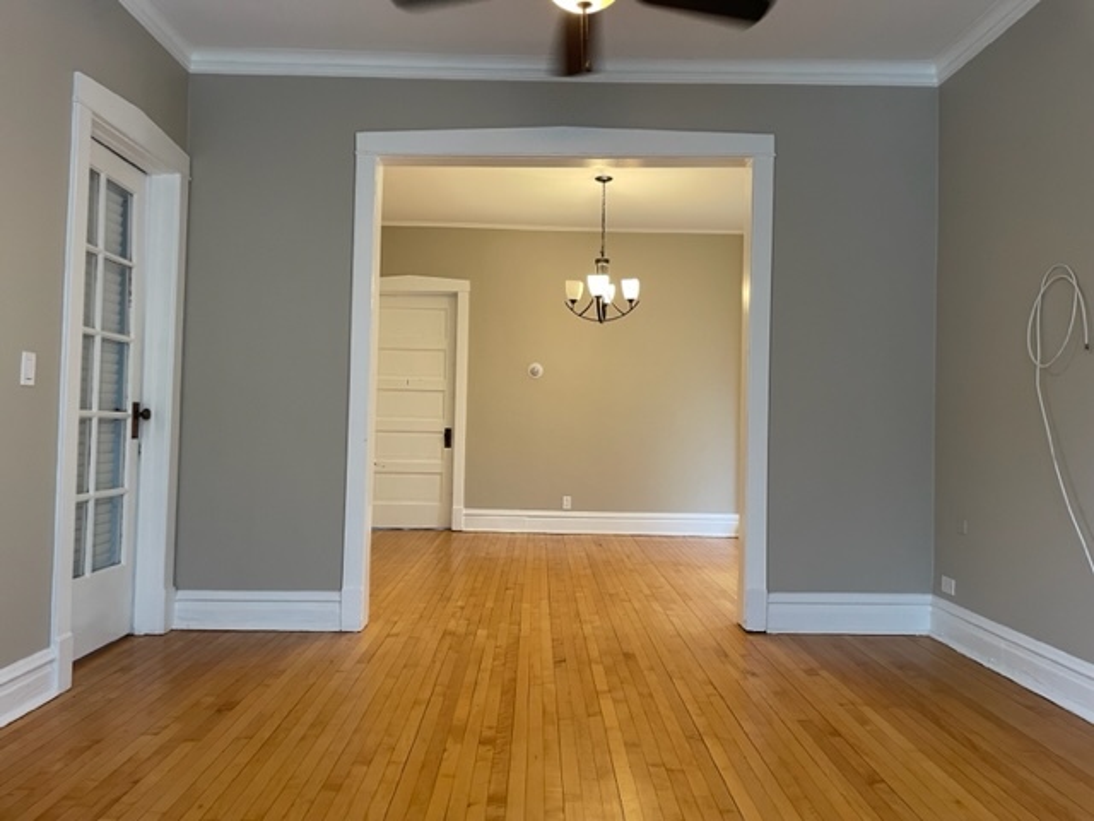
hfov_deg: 67.3
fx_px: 822
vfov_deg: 53.1
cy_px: 410
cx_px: 547
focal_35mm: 26
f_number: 1.6
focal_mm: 4.2
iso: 160
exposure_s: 1/60
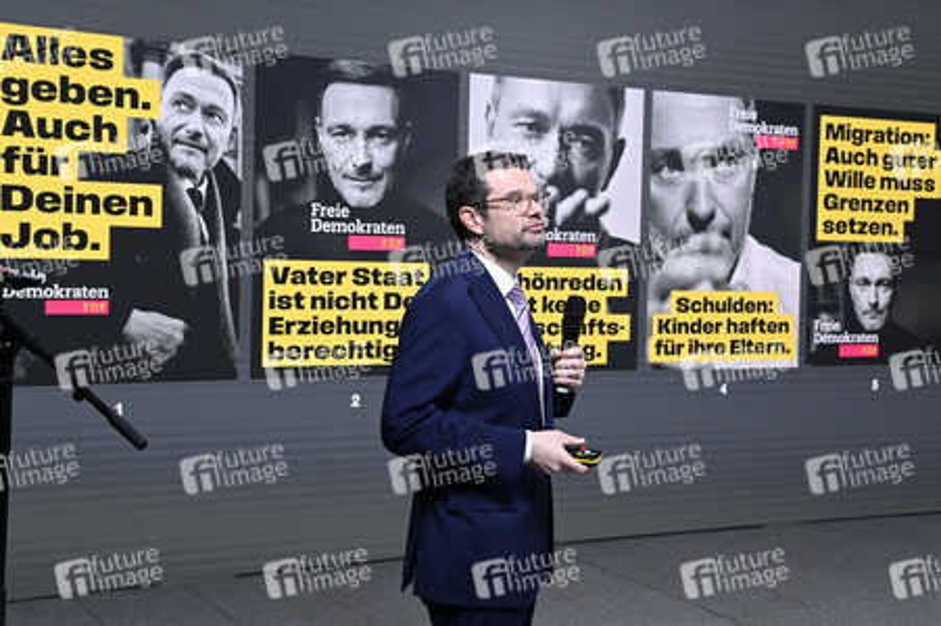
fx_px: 1254
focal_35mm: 48
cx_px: 470
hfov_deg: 41.1
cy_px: 313
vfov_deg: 28.0
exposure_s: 1/250
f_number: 6.3
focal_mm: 48
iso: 4000
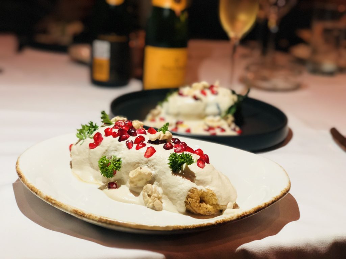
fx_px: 520
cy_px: 130
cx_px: 173
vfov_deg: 28.0
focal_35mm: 52
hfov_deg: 36.8
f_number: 2.4
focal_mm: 6
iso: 160
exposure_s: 1/17
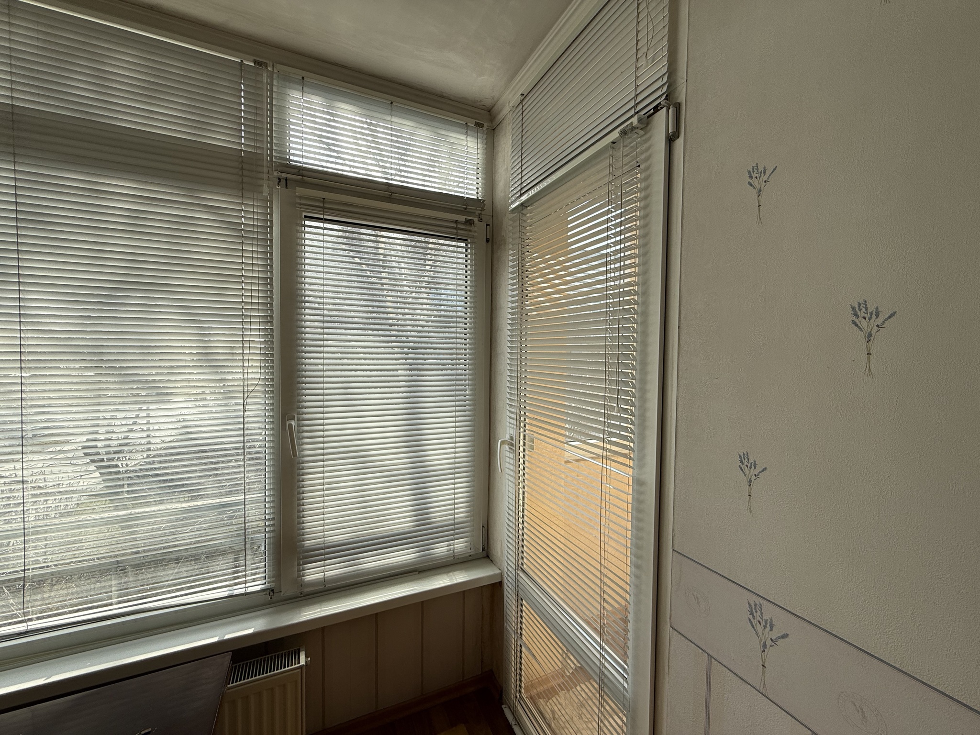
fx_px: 396
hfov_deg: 102.1
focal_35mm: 14
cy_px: 368
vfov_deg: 85.7
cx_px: 490
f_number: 2.2
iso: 50
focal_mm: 2.22
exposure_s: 1/510
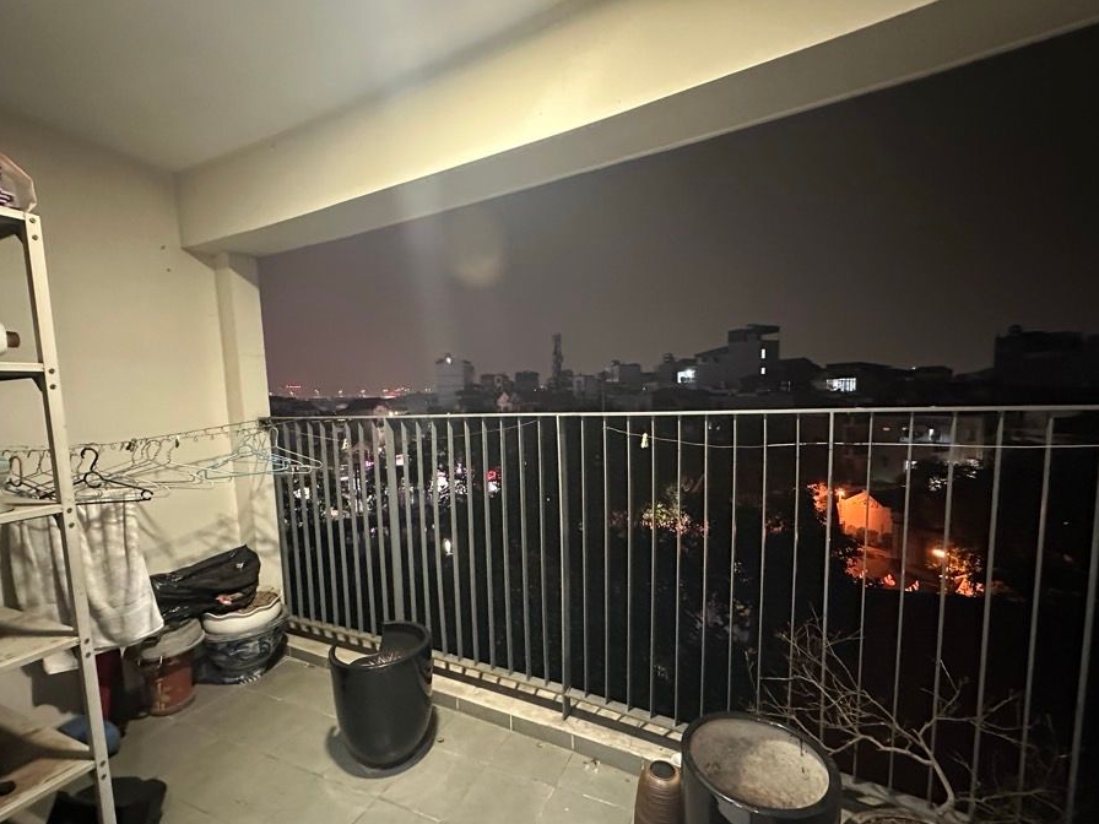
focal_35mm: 16
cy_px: 450
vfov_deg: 77.9
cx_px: 532
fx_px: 508
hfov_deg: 94.5
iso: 1250
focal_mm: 2.22
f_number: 2.2
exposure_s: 1/25
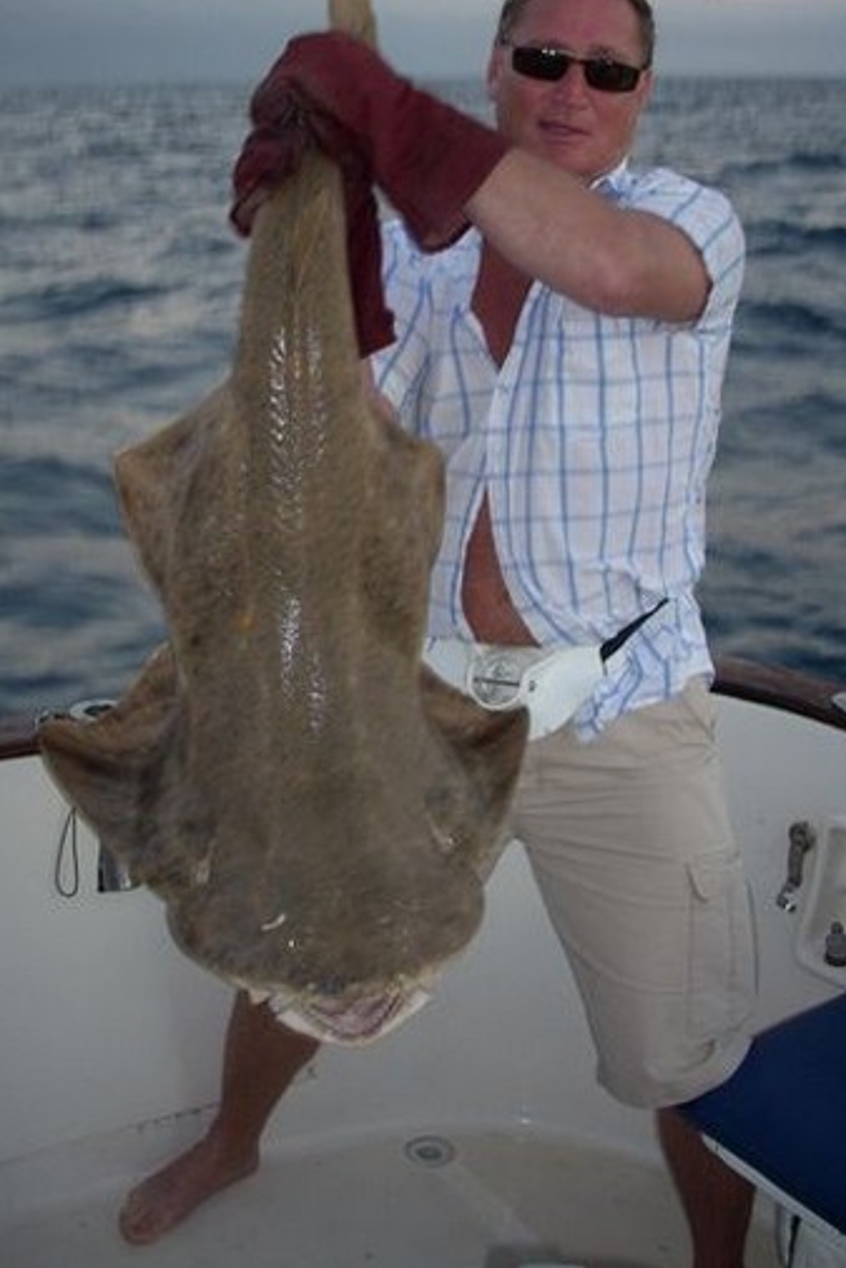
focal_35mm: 48
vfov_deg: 40.8
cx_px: 452
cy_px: 480
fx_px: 1691
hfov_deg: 28.1
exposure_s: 1/30
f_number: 2.8
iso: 64
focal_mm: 6.2
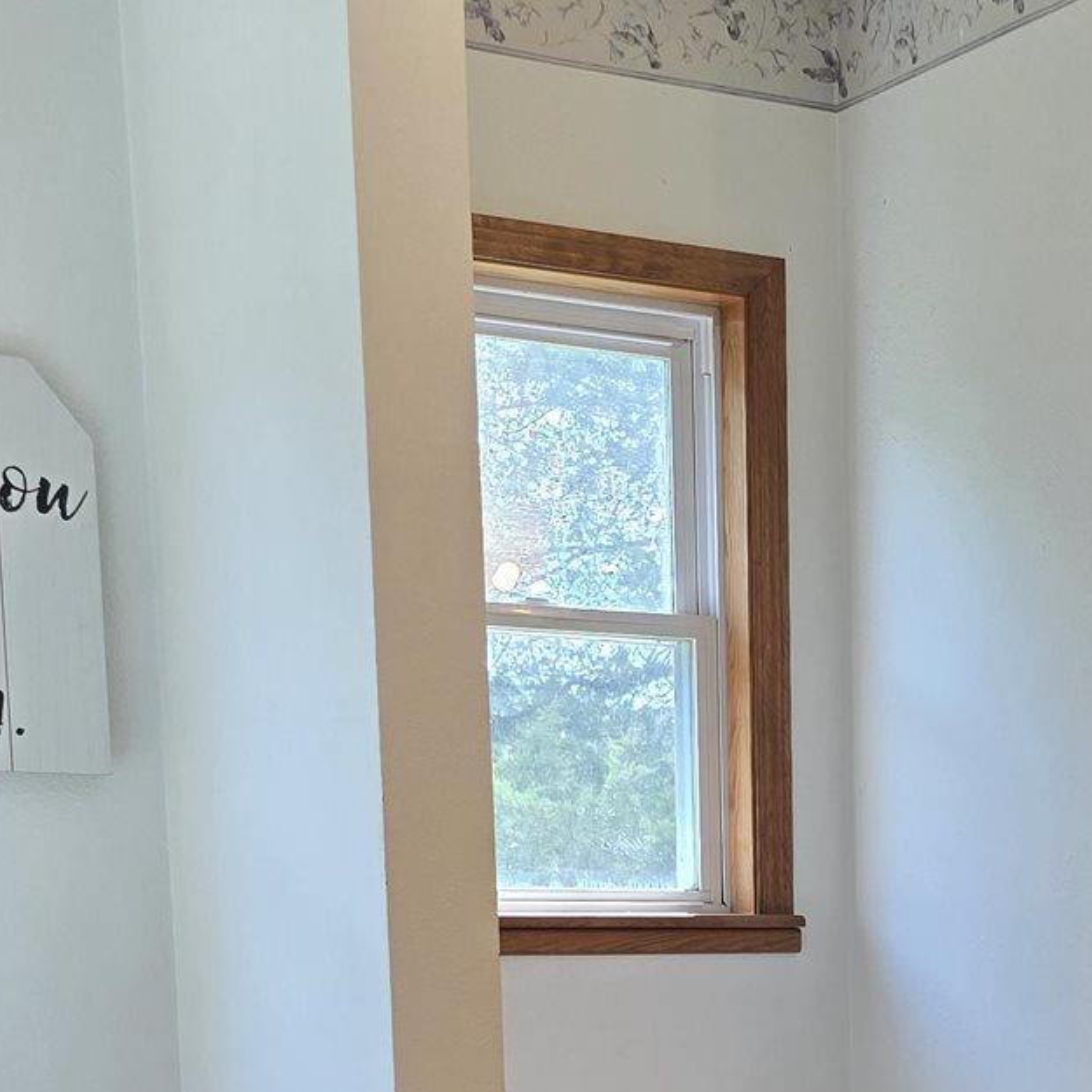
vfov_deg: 21.7
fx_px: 2677
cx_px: 1246
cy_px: 1230
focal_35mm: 75
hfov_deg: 21.7
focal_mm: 6.3
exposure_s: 1/120
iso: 50
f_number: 1.7
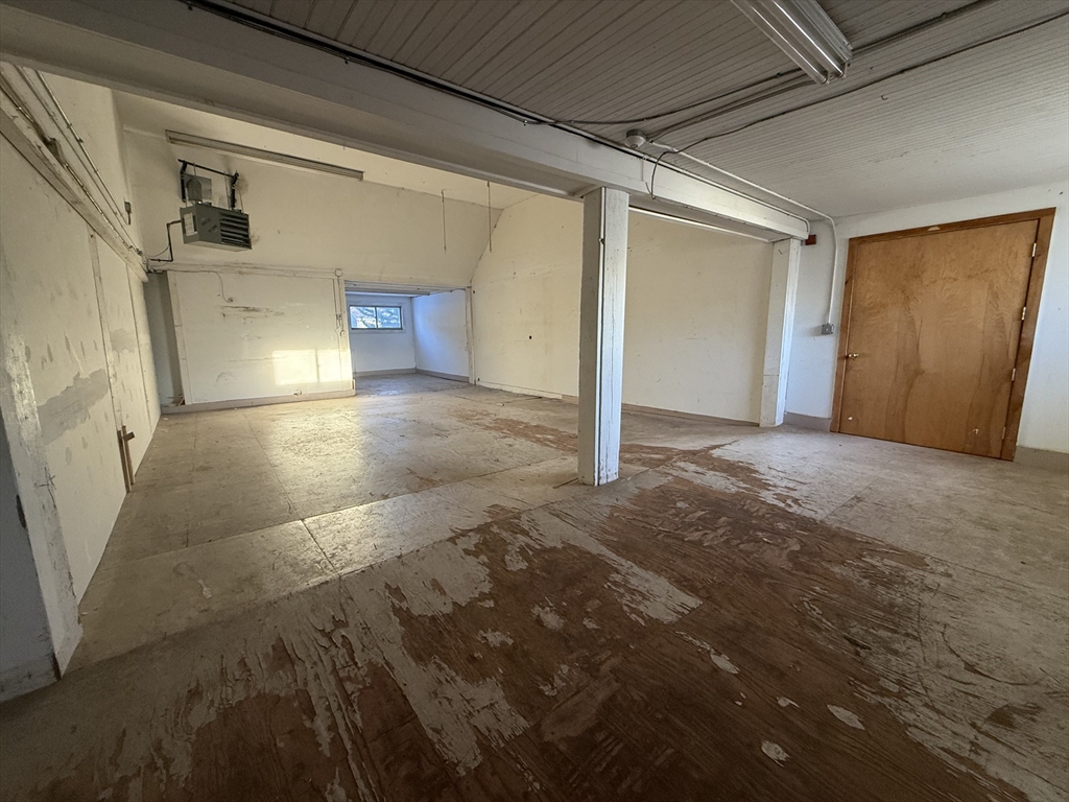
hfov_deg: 102.1
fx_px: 432
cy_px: 401
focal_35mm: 14
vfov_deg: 85.7
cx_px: 534
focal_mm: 2.22
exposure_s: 1/99
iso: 250
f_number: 2.2
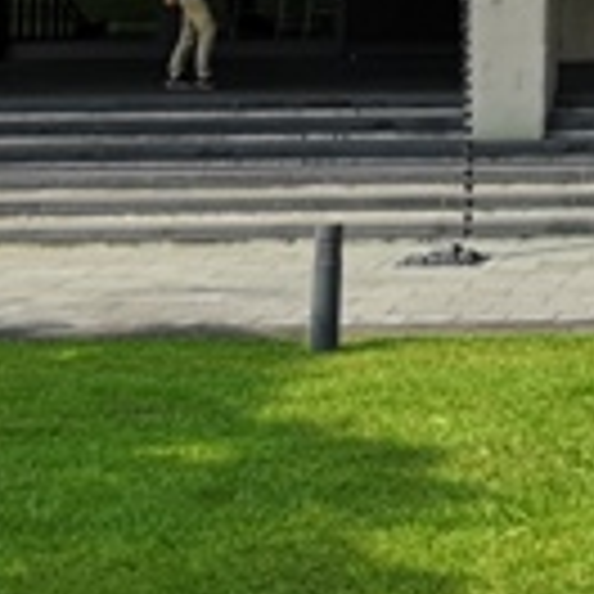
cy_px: -504
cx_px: 1066
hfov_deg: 11.2
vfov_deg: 11.2
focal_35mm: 145
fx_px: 2815
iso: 50
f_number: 1.8
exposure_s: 1/2137
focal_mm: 3.95
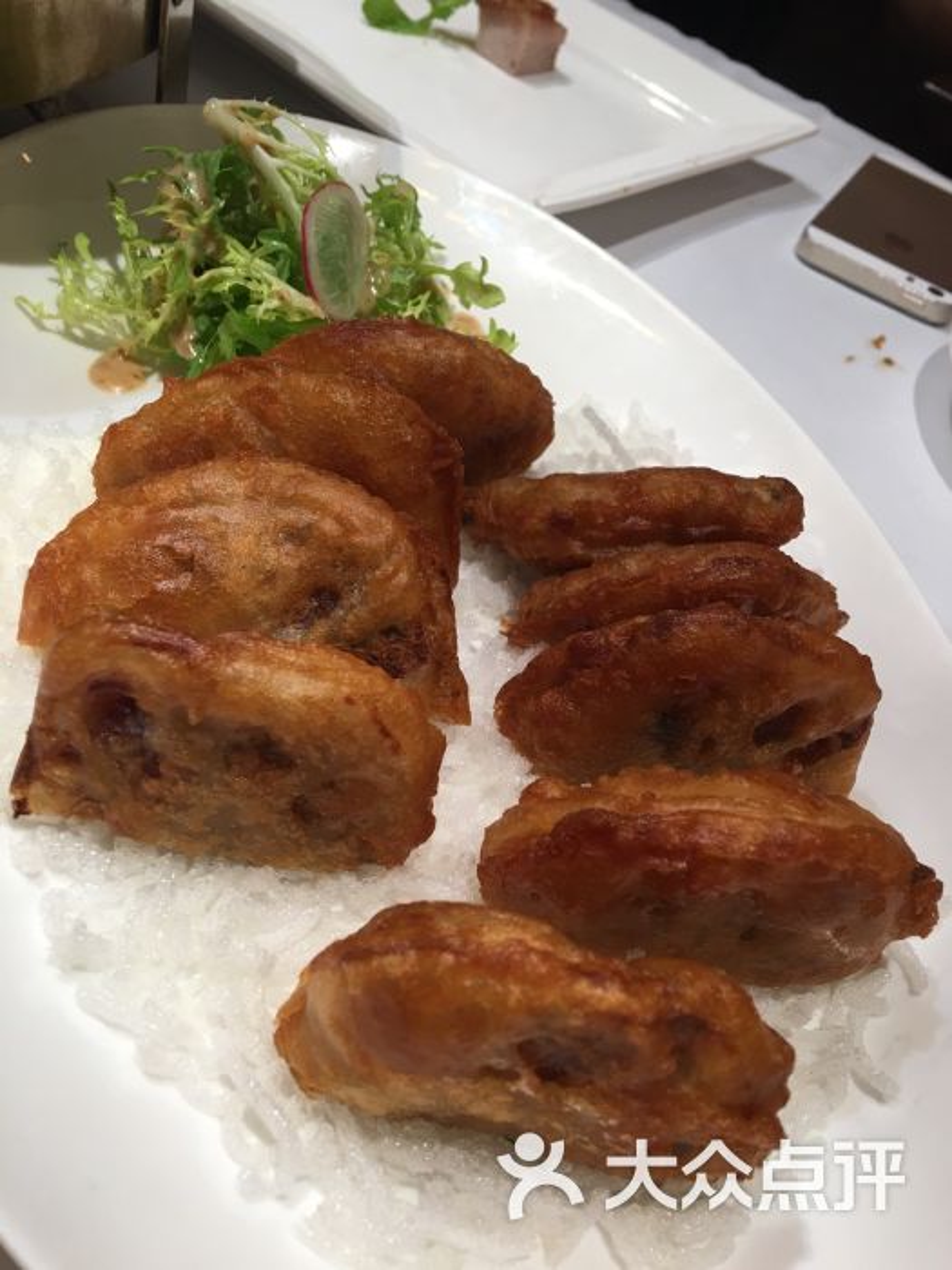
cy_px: 635
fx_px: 1063
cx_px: 476
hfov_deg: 48.2
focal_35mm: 29
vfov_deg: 61.7
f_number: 2.2
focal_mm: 4.15
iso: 25
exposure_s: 1/33
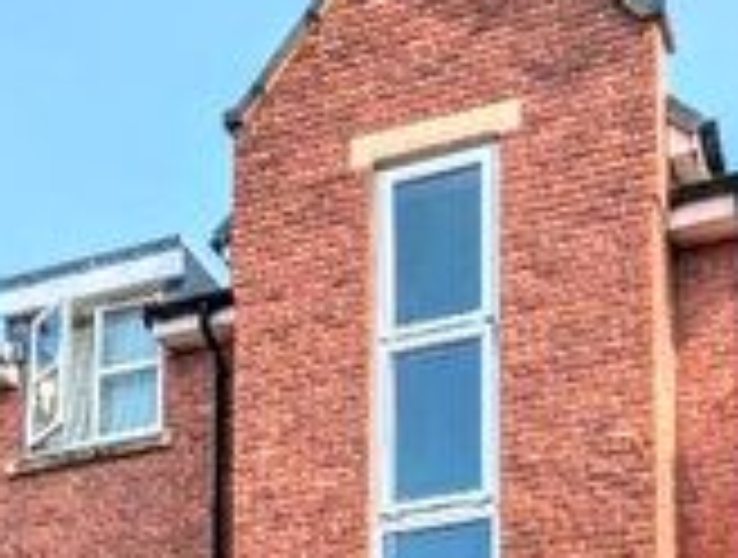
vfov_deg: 17.8
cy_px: 979
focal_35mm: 68
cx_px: 466
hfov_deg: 28.4
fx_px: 1454
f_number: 2.2
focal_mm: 2.35
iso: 46
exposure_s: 1/869
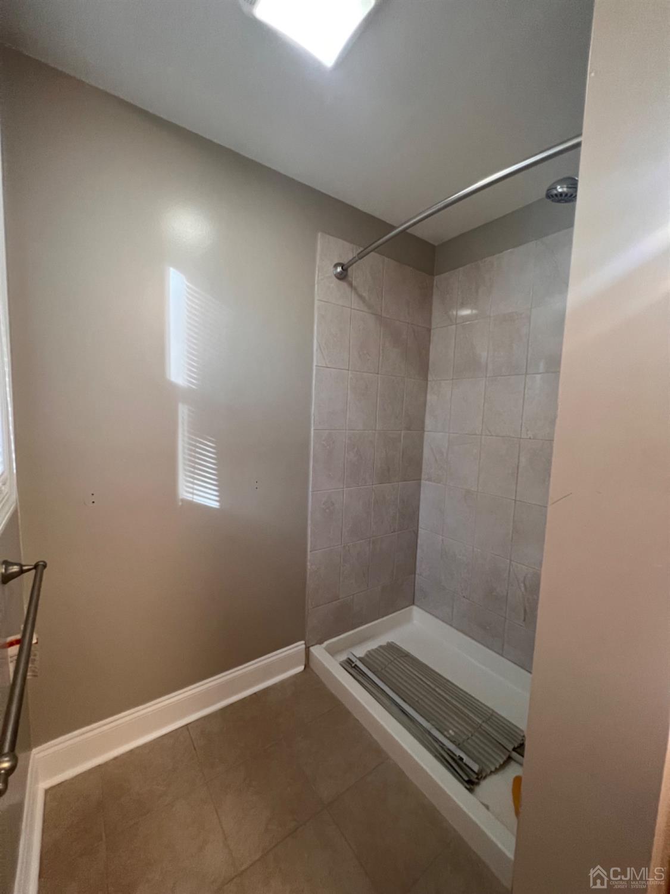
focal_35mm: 13
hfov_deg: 89.9
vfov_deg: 106.2
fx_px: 335
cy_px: 447
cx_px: 335
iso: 250
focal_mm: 1.57
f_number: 1.8
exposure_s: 1/120
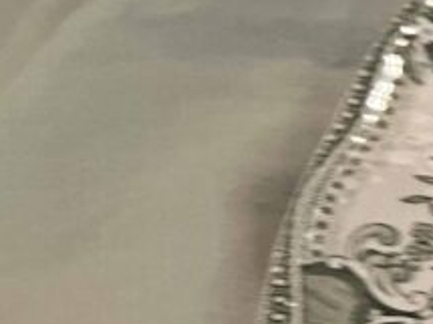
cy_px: 384
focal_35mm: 124
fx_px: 1550
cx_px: 963
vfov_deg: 11.7
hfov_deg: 13.0
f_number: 1.5
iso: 500
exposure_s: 1/30
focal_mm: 5.7
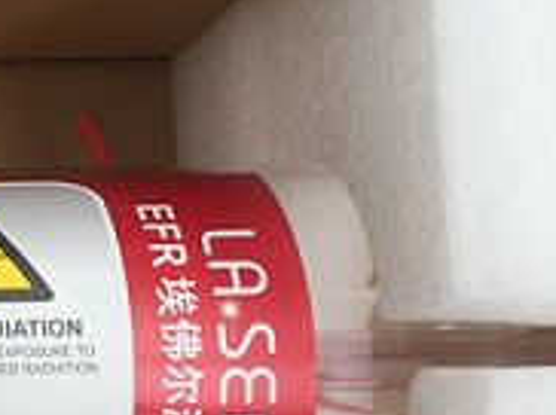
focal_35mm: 102
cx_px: -336
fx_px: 1636
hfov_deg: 17.0
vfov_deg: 14.4
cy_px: 330
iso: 50
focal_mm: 4.15
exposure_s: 1/100
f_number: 2.2
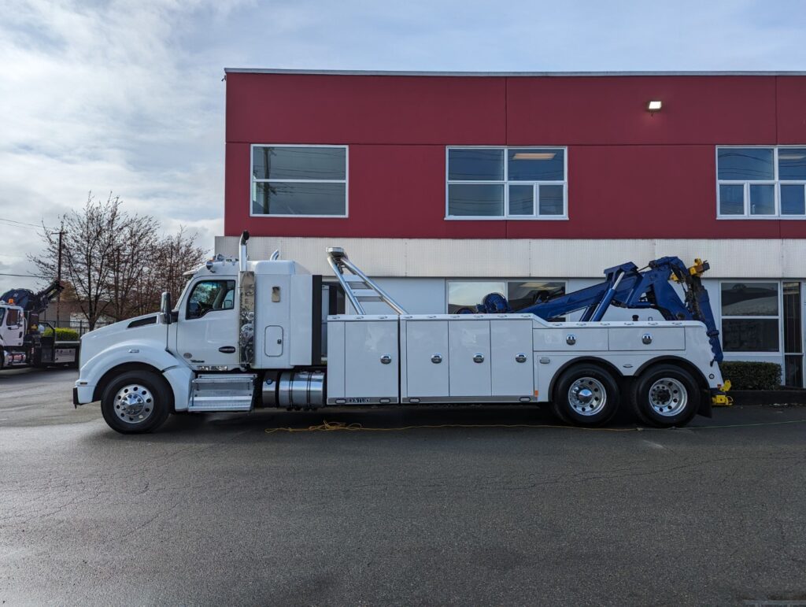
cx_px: 403
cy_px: 304
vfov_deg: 56.9
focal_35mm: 24
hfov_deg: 71.5
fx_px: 560
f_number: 1.85
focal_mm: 6.81
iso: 40
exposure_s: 1/3534
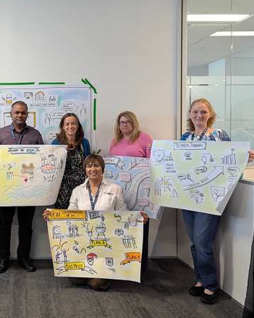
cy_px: 138
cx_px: 20
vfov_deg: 44.7
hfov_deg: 34.2
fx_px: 385
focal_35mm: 41
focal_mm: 6.81
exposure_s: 1/134
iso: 350
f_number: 1.85
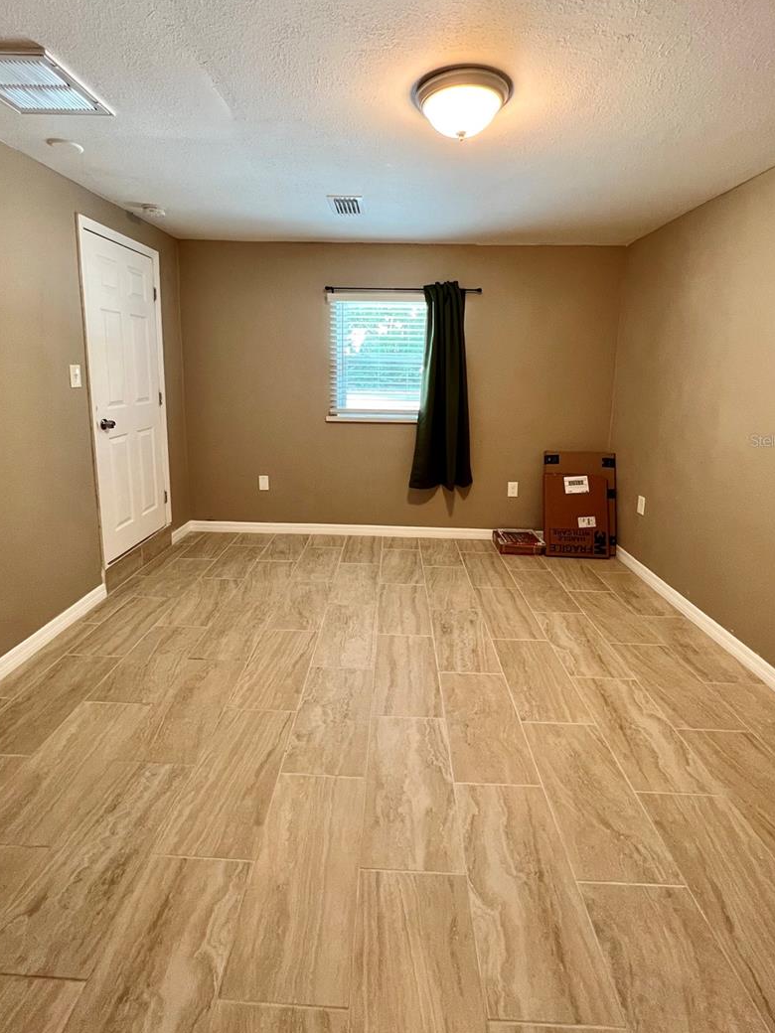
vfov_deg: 97.5
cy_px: 440
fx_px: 448
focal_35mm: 15
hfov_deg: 81.7
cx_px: 374
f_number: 1.8
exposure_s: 1/60
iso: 250
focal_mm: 1.57
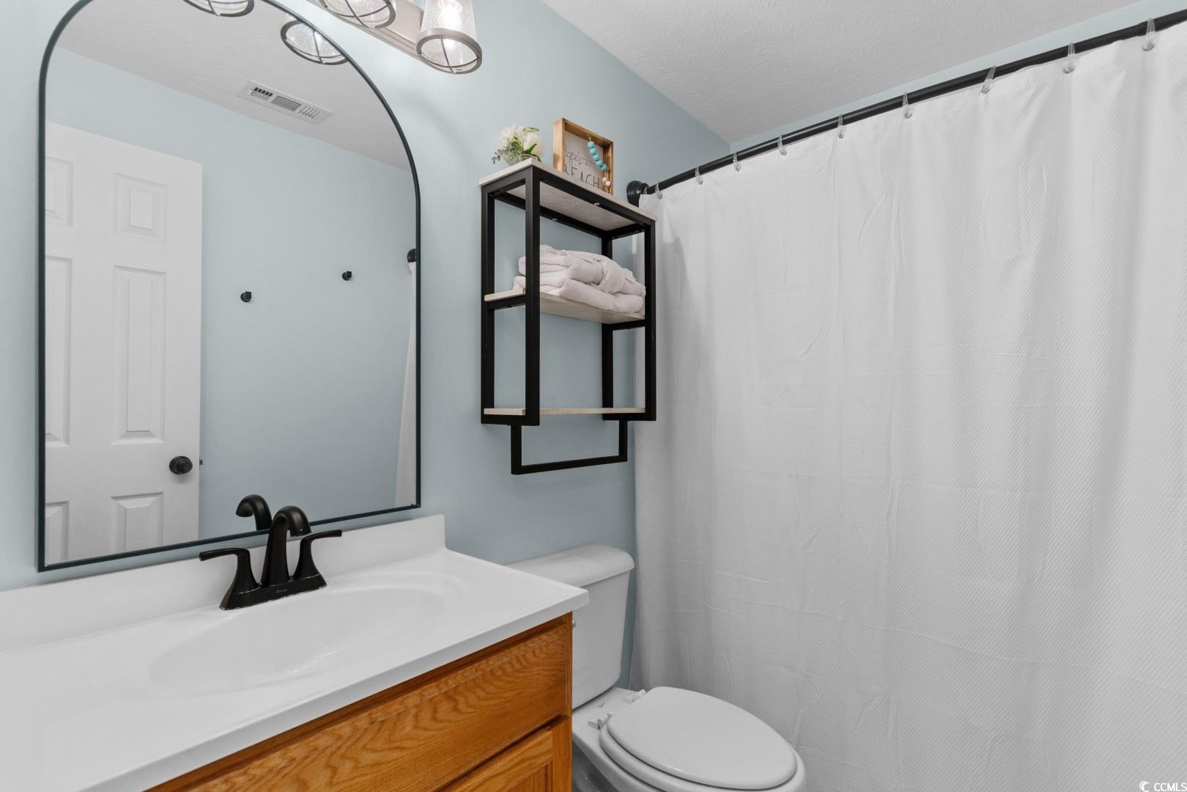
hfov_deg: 100.4
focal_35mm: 15
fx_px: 495
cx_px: 594
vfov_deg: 77.3
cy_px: 396
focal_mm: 10
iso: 100
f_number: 4.5
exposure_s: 1/20
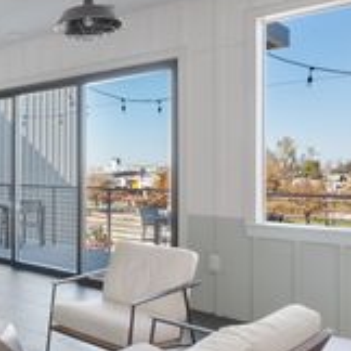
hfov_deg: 35.2
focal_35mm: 42
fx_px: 482
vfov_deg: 40.0
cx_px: -20
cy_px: 168
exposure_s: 1/6
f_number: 8
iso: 500
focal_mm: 16
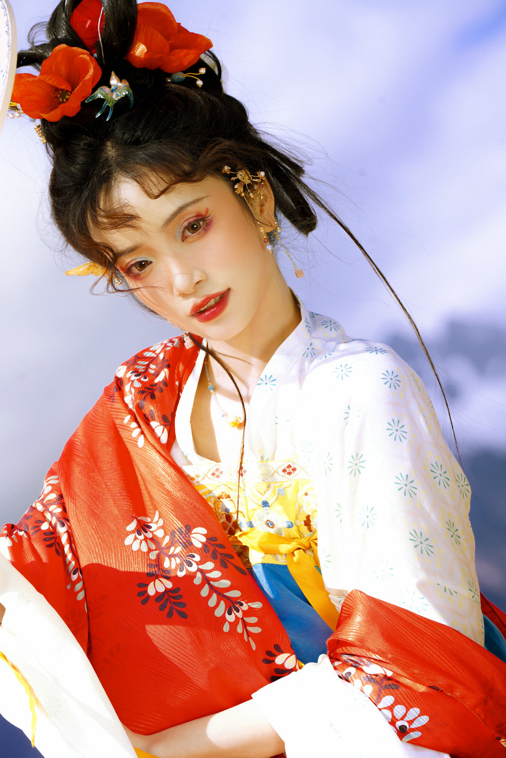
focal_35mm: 185
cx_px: 253
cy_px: 379
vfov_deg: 11.1
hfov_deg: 7.4
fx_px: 3900
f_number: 8
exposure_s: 1/200
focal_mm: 185
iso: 100
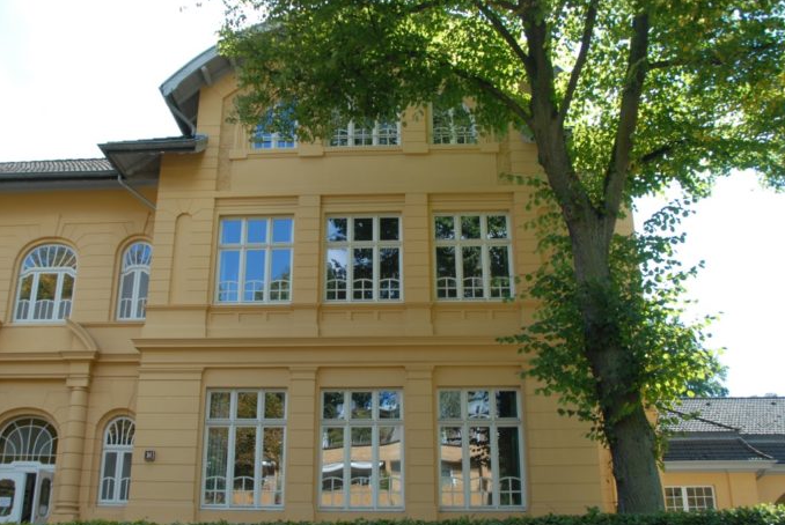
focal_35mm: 34
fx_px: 742
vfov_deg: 38.9
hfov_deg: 55.6
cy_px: 293
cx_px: 350
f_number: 5
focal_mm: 20
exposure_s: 1/100
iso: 100
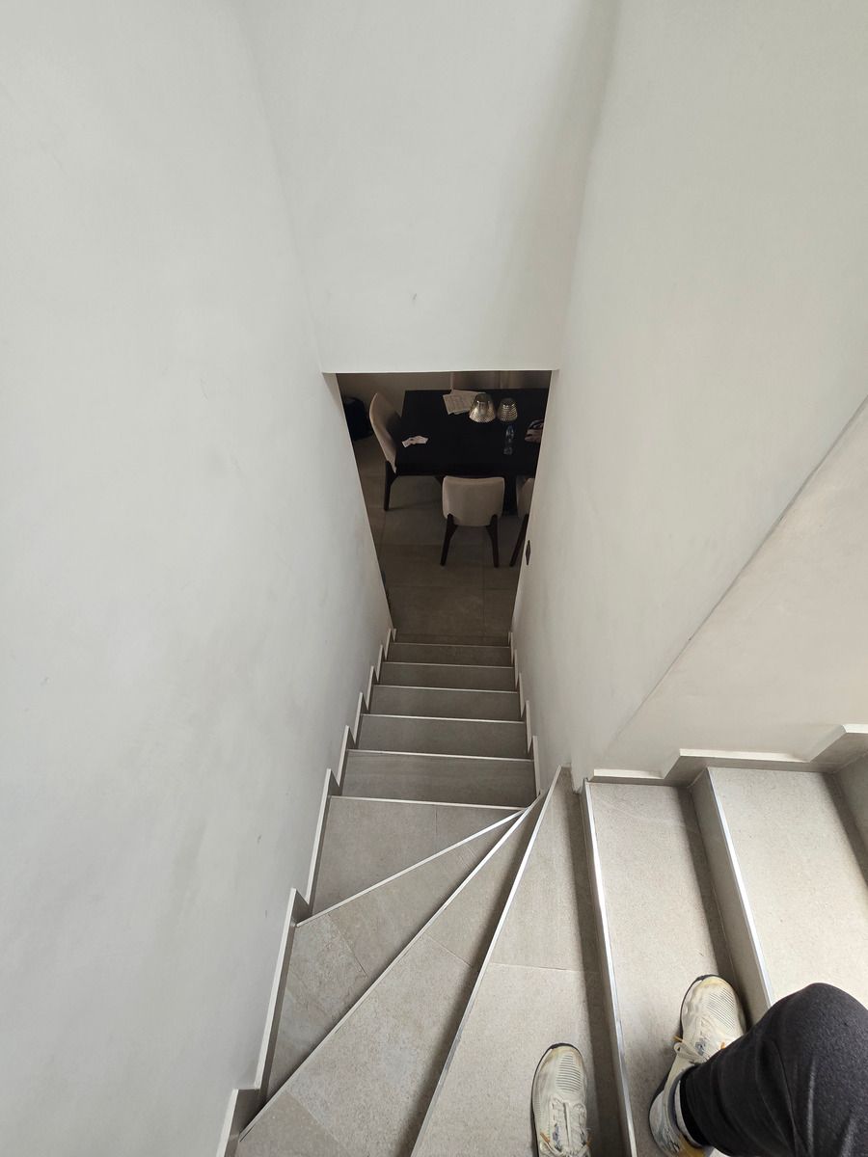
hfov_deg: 89.9
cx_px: 434
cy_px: 578
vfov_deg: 106.2
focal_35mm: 13
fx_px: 435
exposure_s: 1/60
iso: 80
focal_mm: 2.2
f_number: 2.2
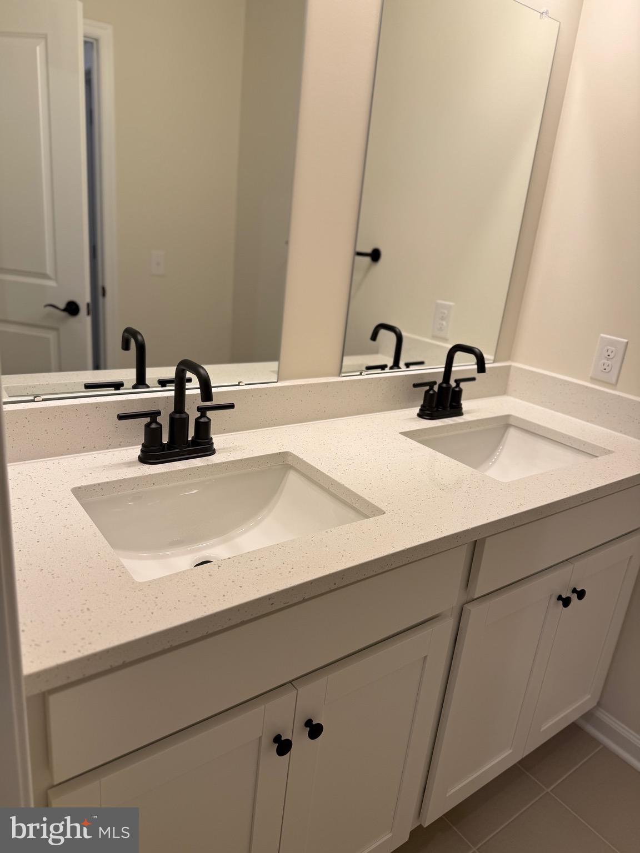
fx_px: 592
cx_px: 320
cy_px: 426
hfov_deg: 56.8
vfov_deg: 71.6
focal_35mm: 24
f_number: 1.78
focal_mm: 6.76
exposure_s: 1/165
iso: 64
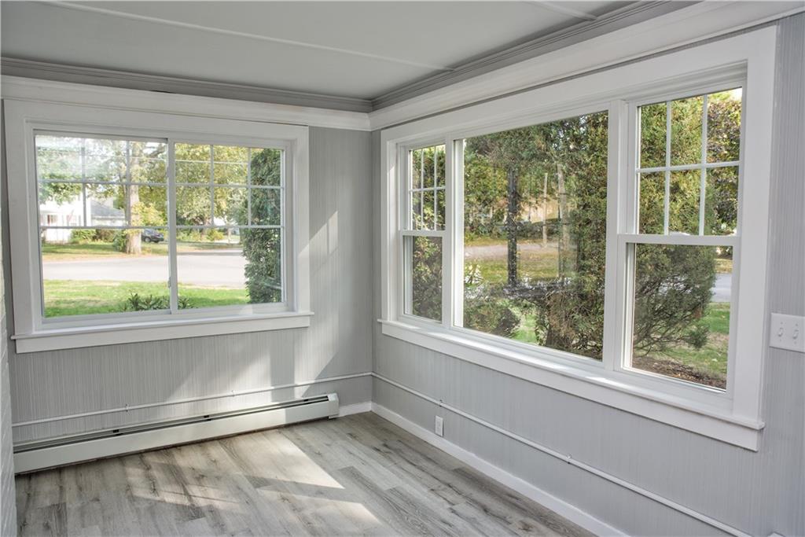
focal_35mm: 26
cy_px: 268
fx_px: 581
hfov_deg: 69.4
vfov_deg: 49.6
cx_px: 402
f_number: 4.5
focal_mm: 26
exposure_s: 1/125
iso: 320
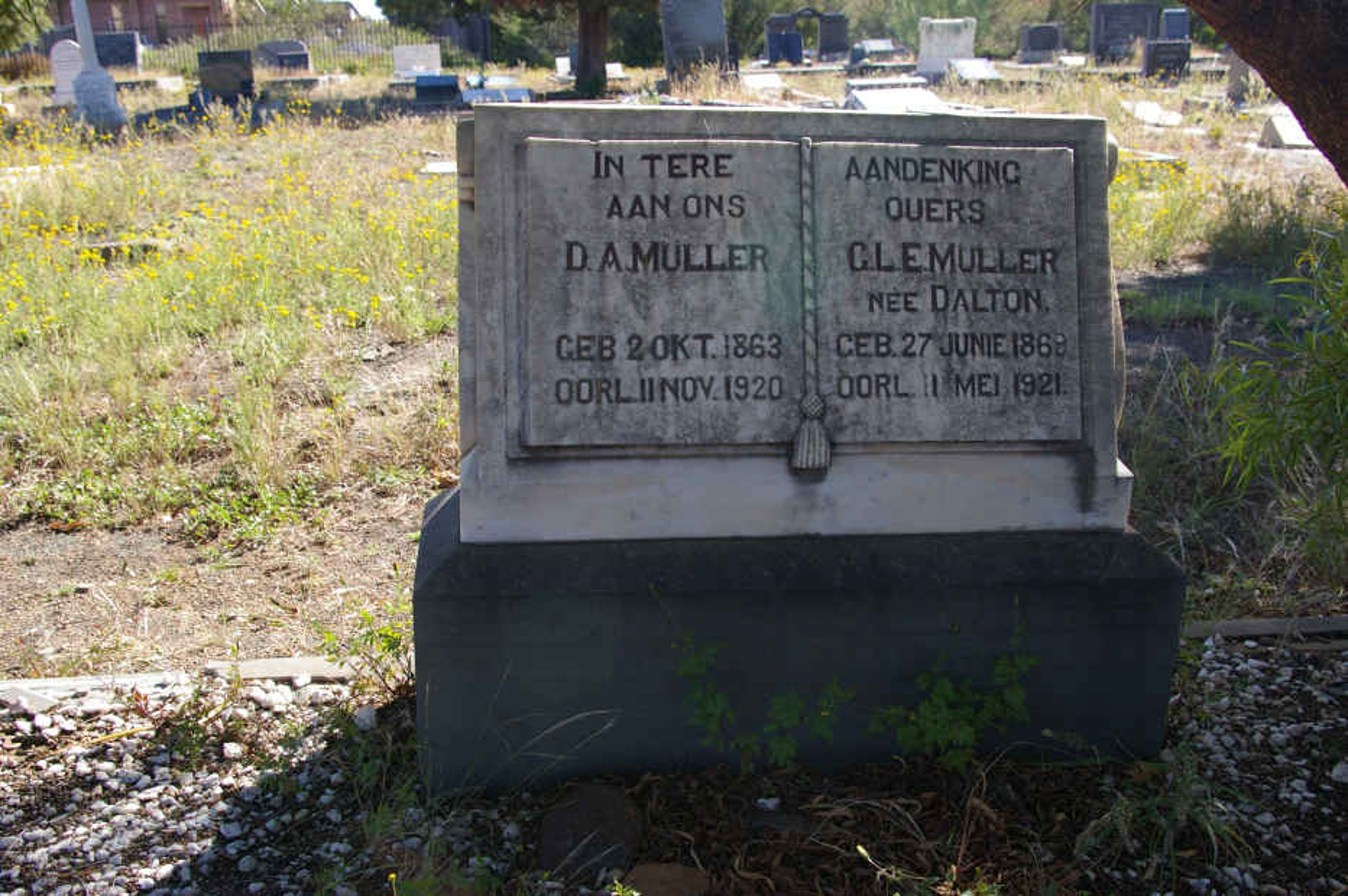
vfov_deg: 36.8
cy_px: 448
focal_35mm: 36
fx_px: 1347
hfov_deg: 53.2
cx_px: 674
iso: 200
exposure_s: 1/125
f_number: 6.7
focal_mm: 24
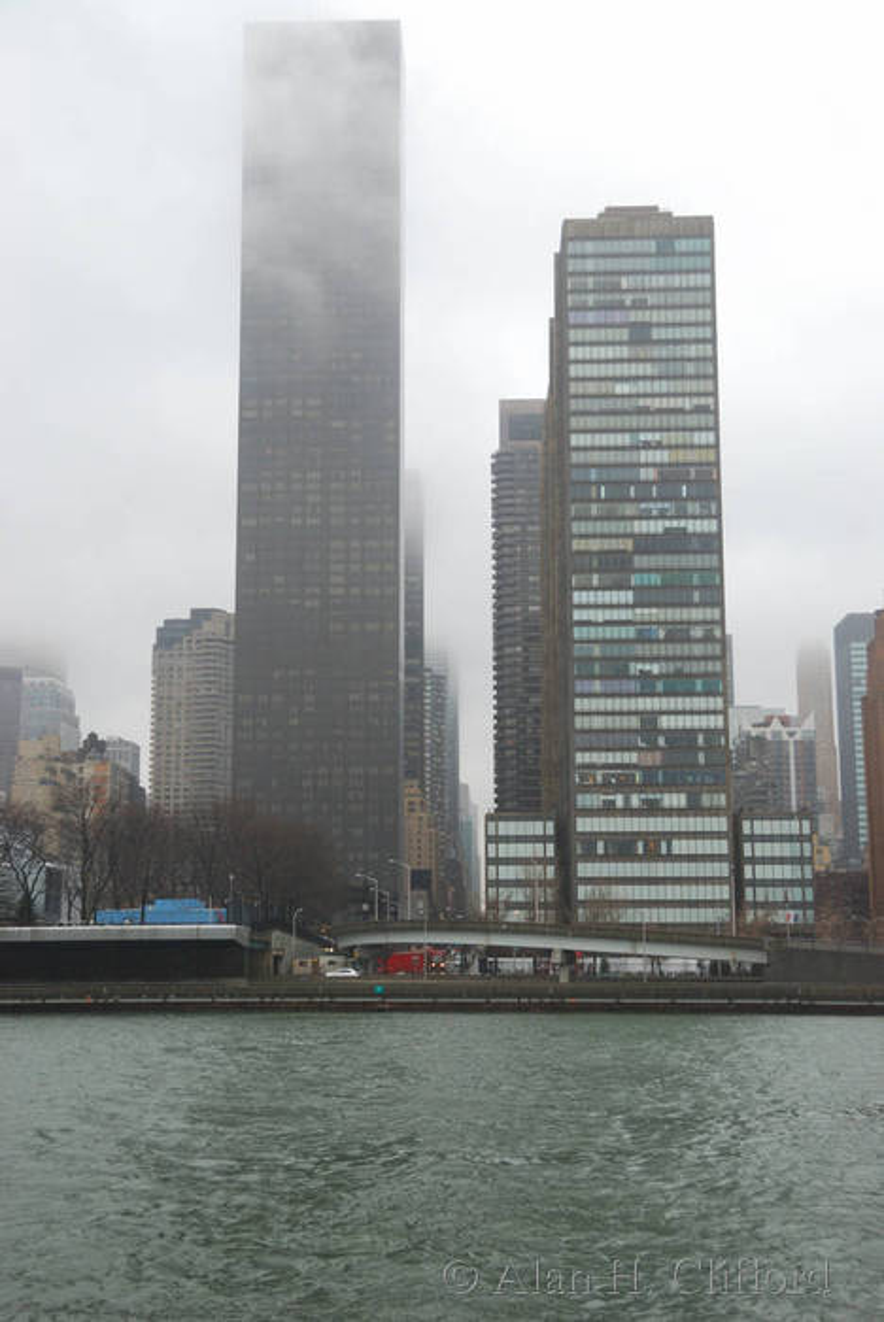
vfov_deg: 42.3
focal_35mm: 46
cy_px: 661
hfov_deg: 29.0
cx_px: 442
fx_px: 1709
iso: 360
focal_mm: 31
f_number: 4.2
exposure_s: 1/250
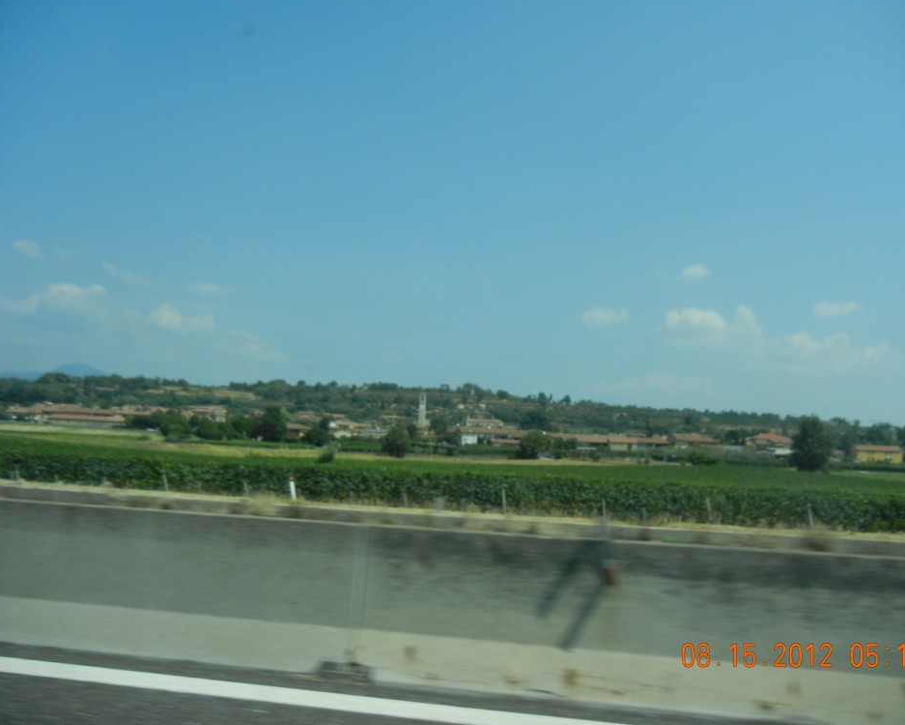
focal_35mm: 32
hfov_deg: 55.6
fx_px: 857
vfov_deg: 45.8
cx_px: 491
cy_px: 362
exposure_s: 1/435
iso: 160
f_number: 7
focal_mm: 5.4
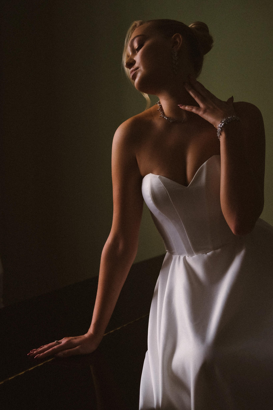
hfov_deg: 25.5
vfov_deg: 37.5
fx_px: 603
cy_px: 205
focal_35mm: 53
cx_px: 136
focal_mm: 35
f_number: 2
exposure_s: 1/250
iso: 2500
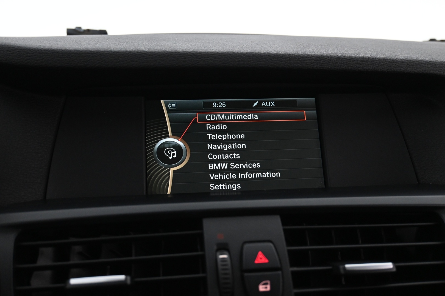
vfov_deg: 38.4
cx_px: 222
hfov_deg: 55.1
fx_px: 426
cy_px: 148
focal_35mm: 34
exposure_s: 1/40
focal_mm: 23
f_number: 4.2
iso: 1800
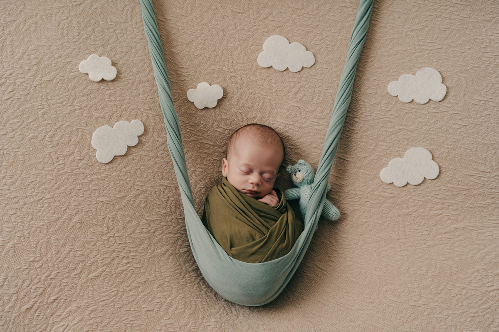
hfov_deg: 39.6
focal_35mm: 50
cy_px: 166
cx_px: 250
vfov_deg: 27.0
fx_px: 693
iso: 160
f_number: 4
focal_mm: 50
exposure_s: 1/200
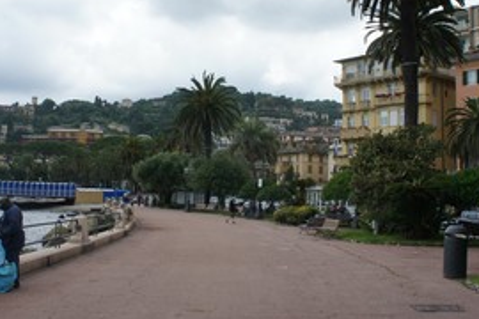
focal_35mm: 46
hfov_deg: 42.7
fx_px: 612
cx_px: 227
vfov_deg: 29.1
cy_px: 113
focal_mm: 18
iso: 400
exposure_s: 1/250
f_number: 11
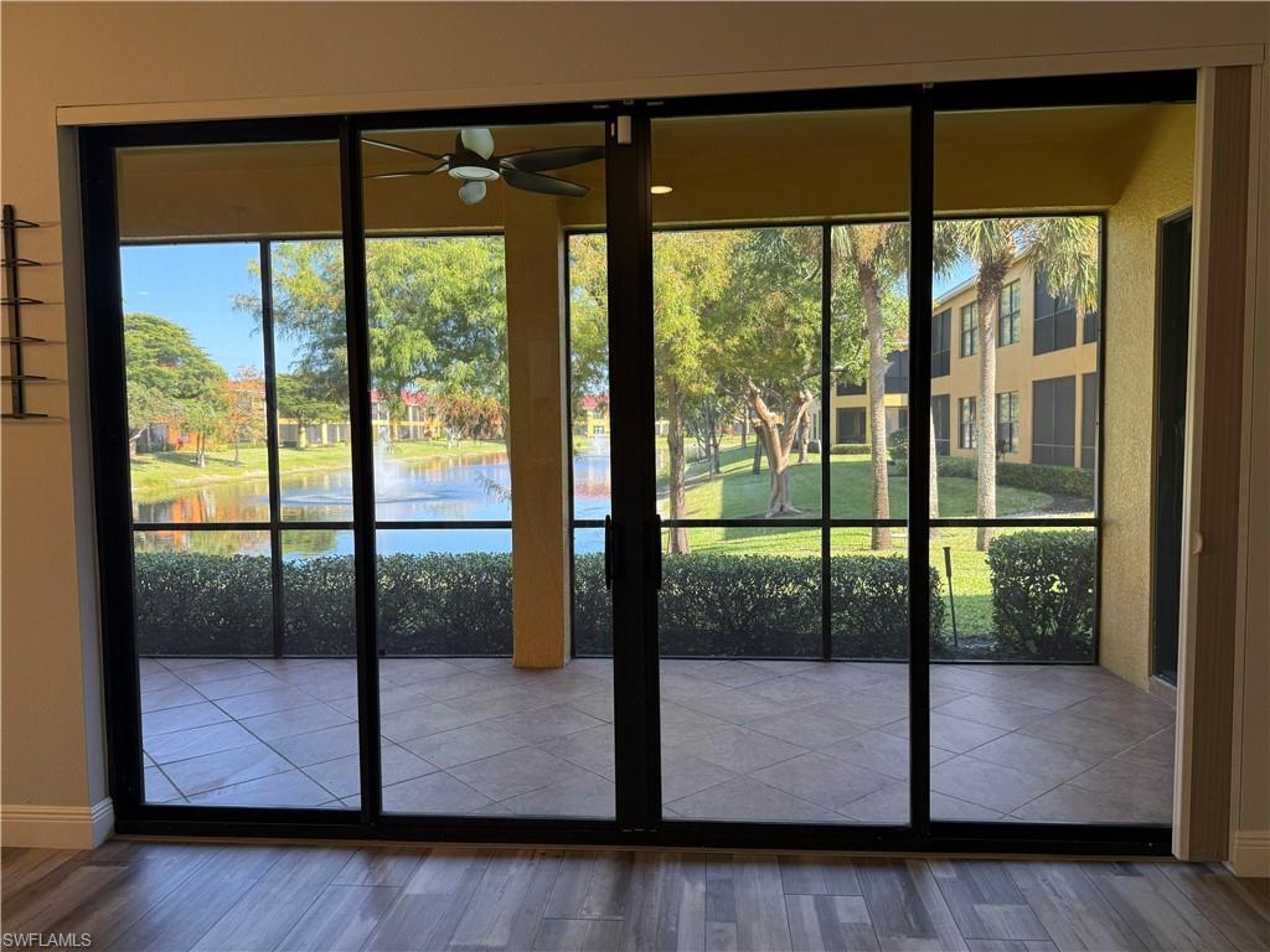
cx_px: 635
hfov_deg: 71.6
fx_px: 881
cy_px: 476
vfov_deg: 56.8
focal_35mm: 24
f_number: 1.78
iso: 100
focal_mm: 6.76
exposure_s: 1/167
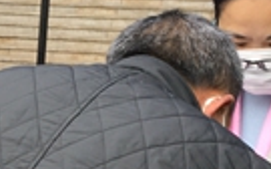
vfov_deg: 8.8
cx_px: -6
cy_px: 239
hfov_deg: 14.1
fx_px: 1077
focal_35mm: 146
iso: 25
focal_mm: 4.15
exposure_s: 1/100
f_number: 2.2
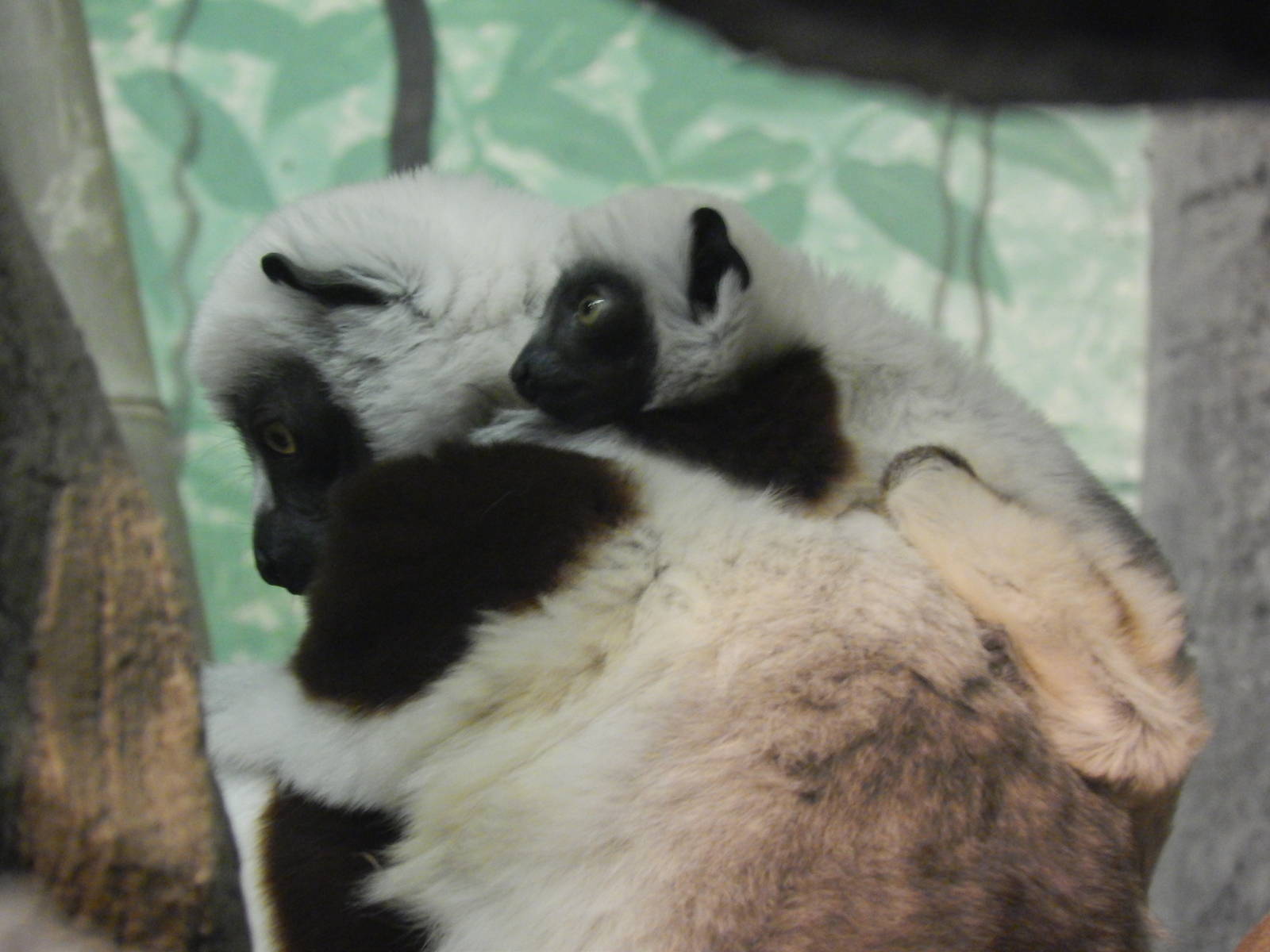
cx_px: 635
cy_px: 476
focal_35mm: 550
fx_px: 20179
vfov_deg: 2.7
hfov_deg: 3.6
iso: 800
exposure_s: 1/8
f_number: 5.8
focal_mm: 97.9
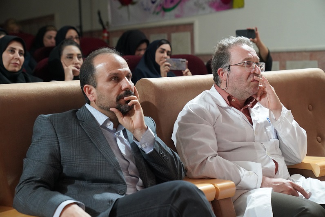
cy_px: 108
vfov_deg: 20.9
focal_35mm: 65
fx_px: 587
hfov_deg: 31.0
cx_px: 162
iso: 6400
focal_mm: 65
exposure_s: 1/160
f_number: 4
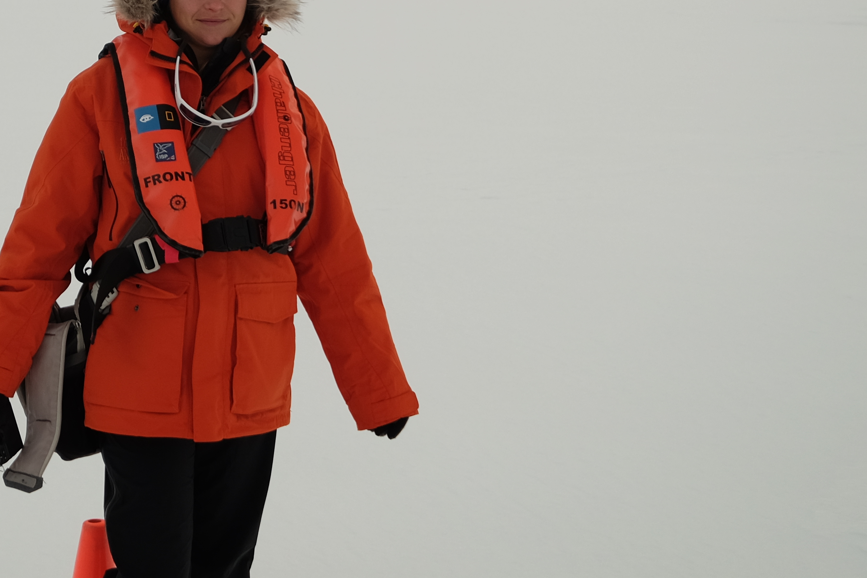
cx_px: 215
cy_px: 39
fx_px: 1758
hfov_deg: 27.3
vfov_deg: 18.3
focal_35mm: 73
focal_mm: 24
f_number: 4
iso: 200
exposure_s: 1/110
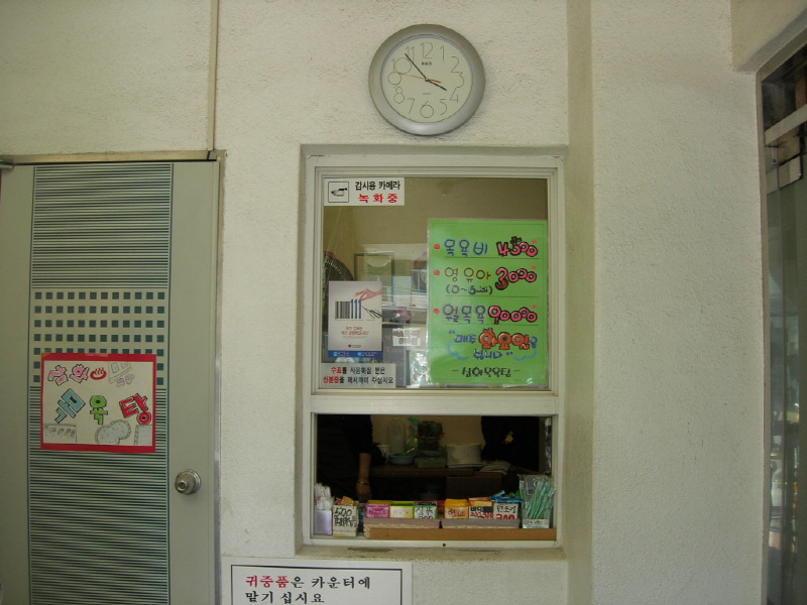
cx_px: 404
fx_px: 886
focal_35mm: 38
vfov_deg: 37.7
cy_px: 302
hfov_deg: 49.0
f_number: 2.8
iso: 64
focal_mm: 7.8
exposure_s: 1/62
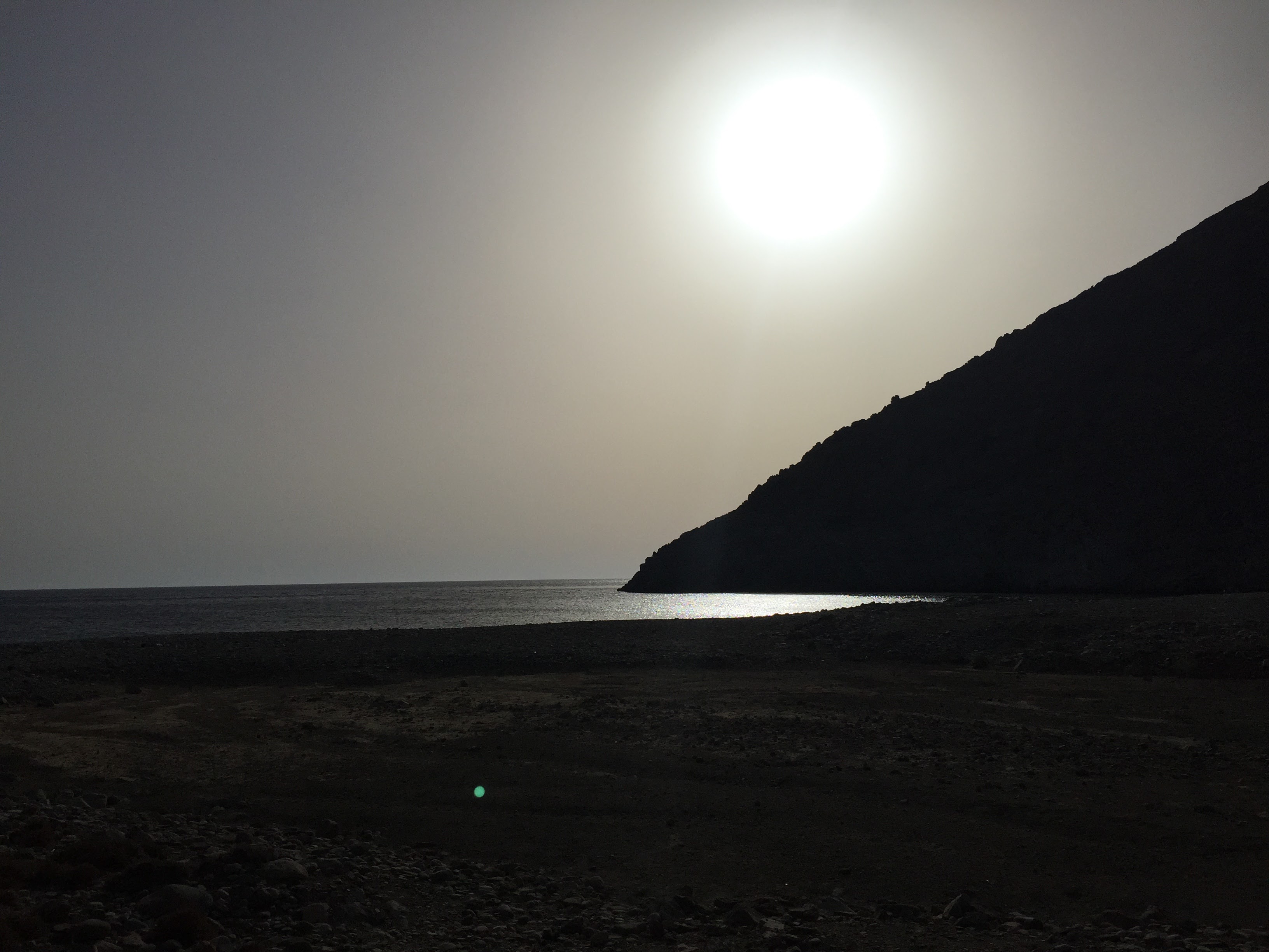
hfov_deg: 61.7
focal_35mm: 29
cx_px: 634
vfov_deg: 48.2
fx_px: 1063
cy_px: 476
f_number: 2.2
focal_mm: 4.15
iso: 40
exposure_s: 1/40000
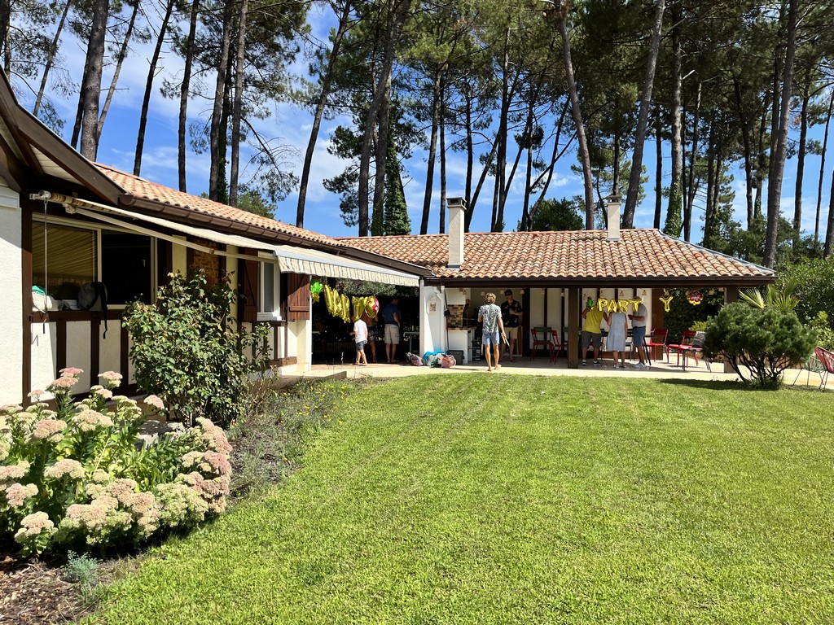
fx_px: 626
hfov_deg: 67.3
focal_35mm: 26
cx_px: 417
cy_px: 312
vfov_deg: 53.1
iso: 50
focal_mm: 5.1
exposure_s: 1/3135
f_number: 1.6
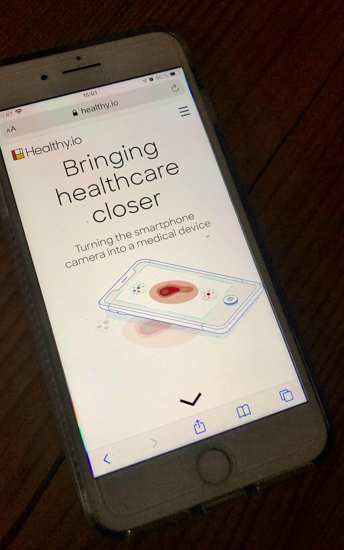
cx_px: 152
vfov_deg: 62.9
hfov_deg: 41.8
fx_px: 450
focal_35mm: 30
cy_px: 274
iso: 25
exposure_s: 1/40
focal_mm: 3.99
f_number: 1.8
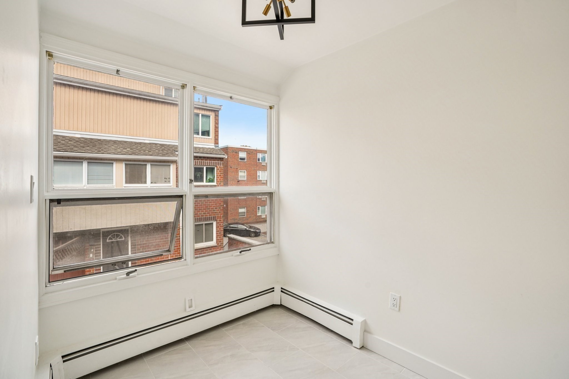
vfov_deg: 73.7
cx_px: 284
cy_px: 190
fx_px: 253
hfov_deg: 96.7
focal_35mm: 16
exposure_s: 1/60
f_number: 8
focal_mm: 16
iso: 100
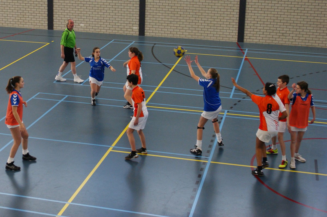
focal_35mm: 52
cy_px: 108
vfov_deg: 25.7
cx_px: 164
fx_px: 476
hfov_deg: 37.9
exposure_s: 1/160
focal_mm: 35
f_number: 4.5
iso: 800
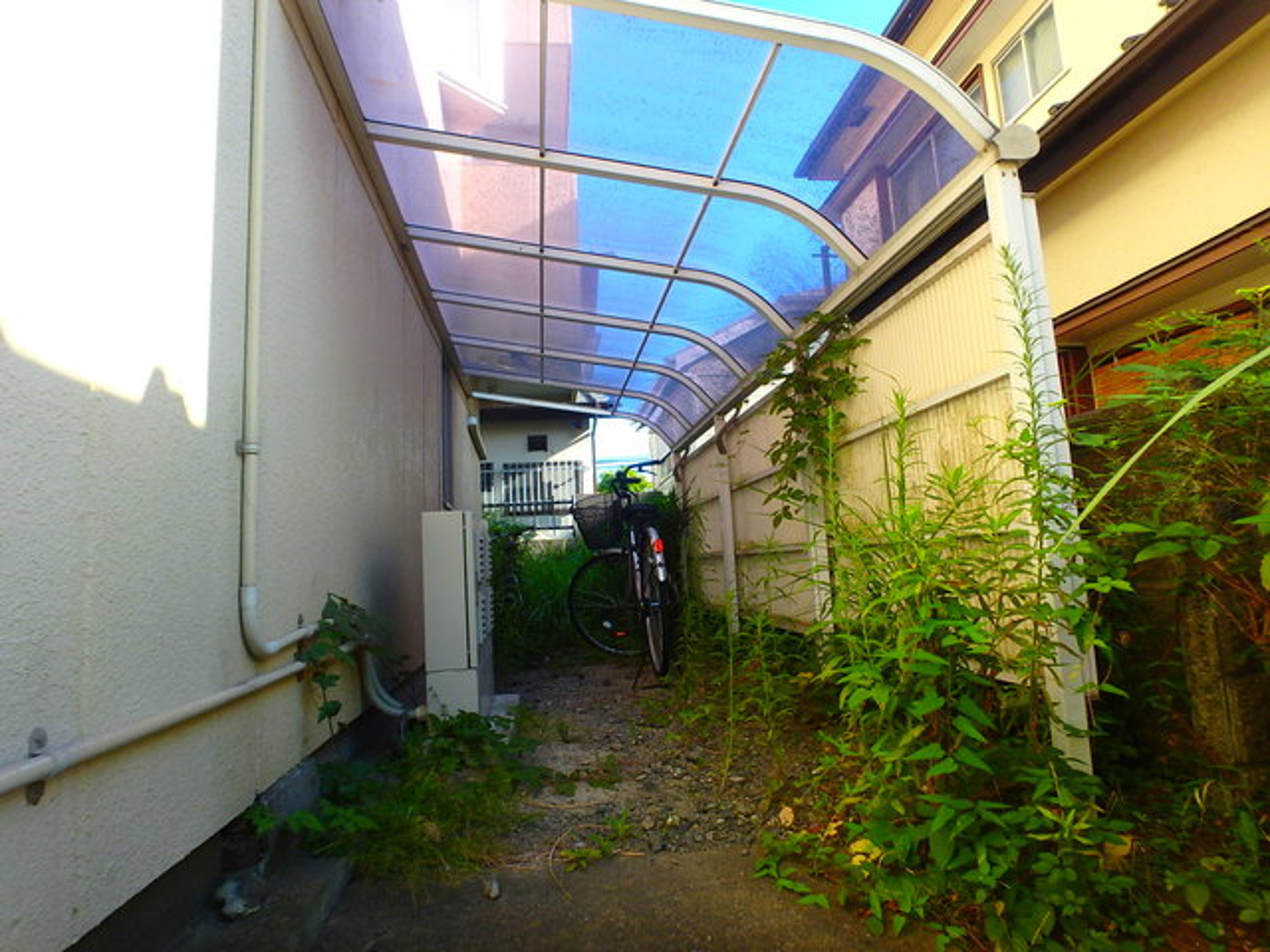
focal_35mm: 21
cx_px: 635
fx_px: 770
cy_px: 476
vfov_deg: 63.4
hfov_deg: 79.0
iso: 125
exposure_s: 1/250
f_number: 3.5
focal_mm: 3.7
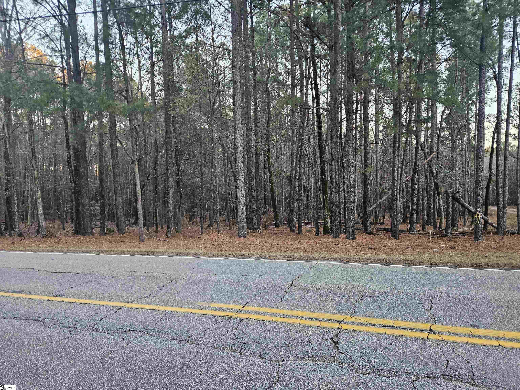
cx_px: 260
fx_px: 346
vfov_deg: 58.9
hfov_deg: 73.9
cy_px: 195
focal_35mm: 23
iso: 320
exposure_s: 1/120
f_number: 1.8
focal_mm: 5.4
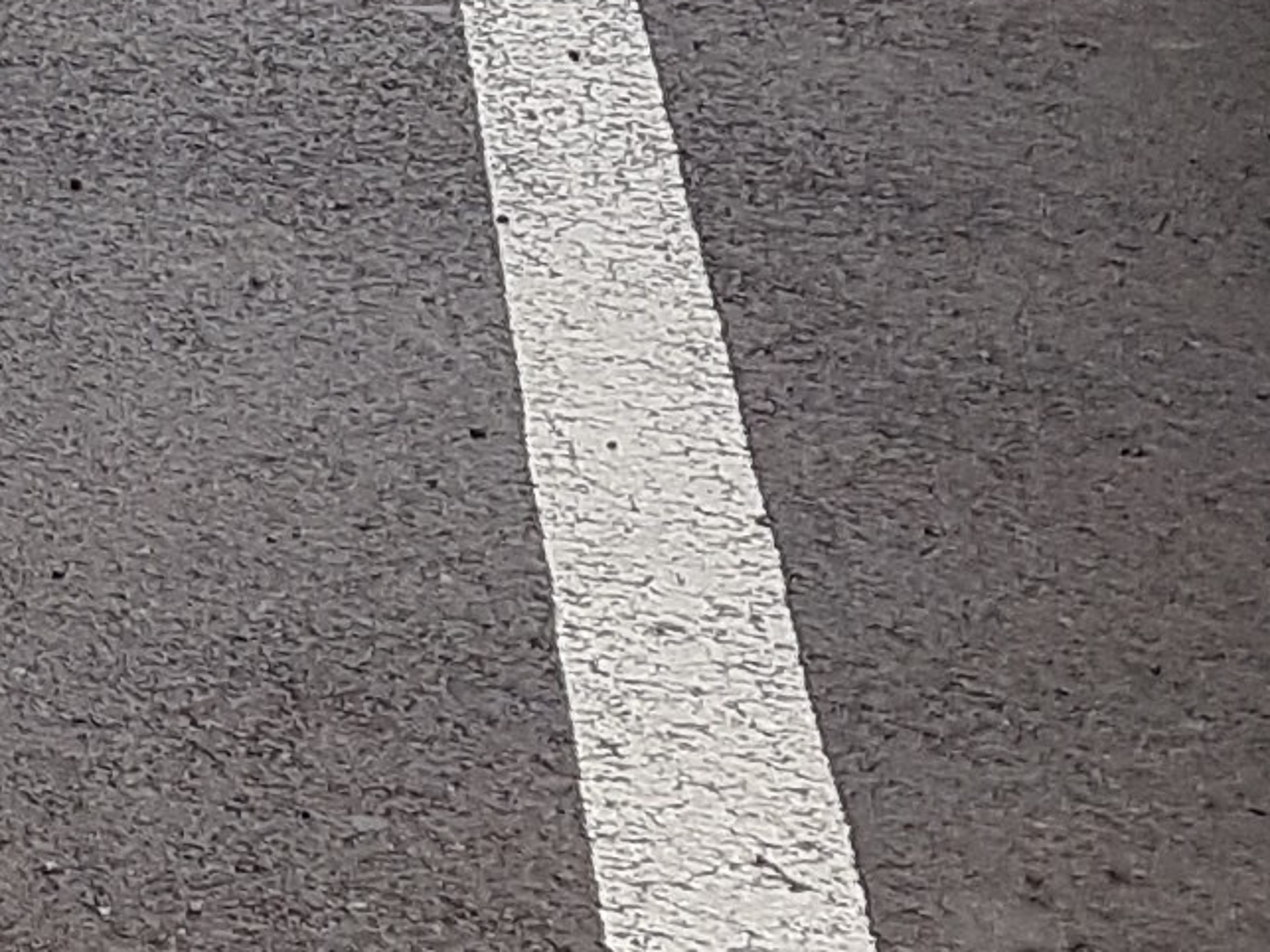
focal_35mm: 163
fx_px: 5979
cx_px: -2580
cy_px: -675
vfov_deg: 8.8
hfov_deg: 9.4
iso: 40
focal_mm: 4.2
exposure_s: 1/438
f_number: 1.7
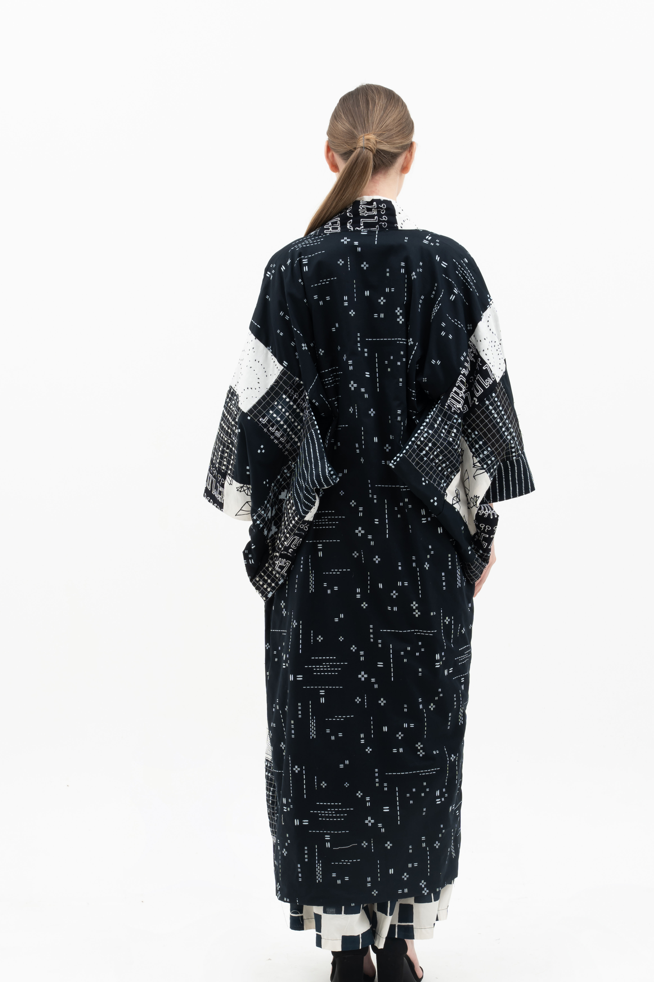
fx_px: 1472
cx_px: 351
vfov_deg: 36.9
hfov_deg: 25.1
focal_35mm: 54
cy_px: 505
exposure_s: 1/160
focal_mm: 47
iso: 100
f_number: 11
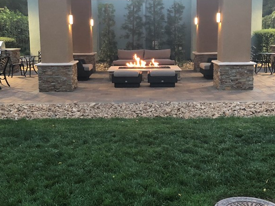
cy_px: 92
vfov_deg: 29.7
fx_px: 389
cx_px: 133
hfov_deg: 38.9
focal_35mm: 49
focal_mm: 4
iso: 100
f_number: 1.8
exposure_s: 1/15
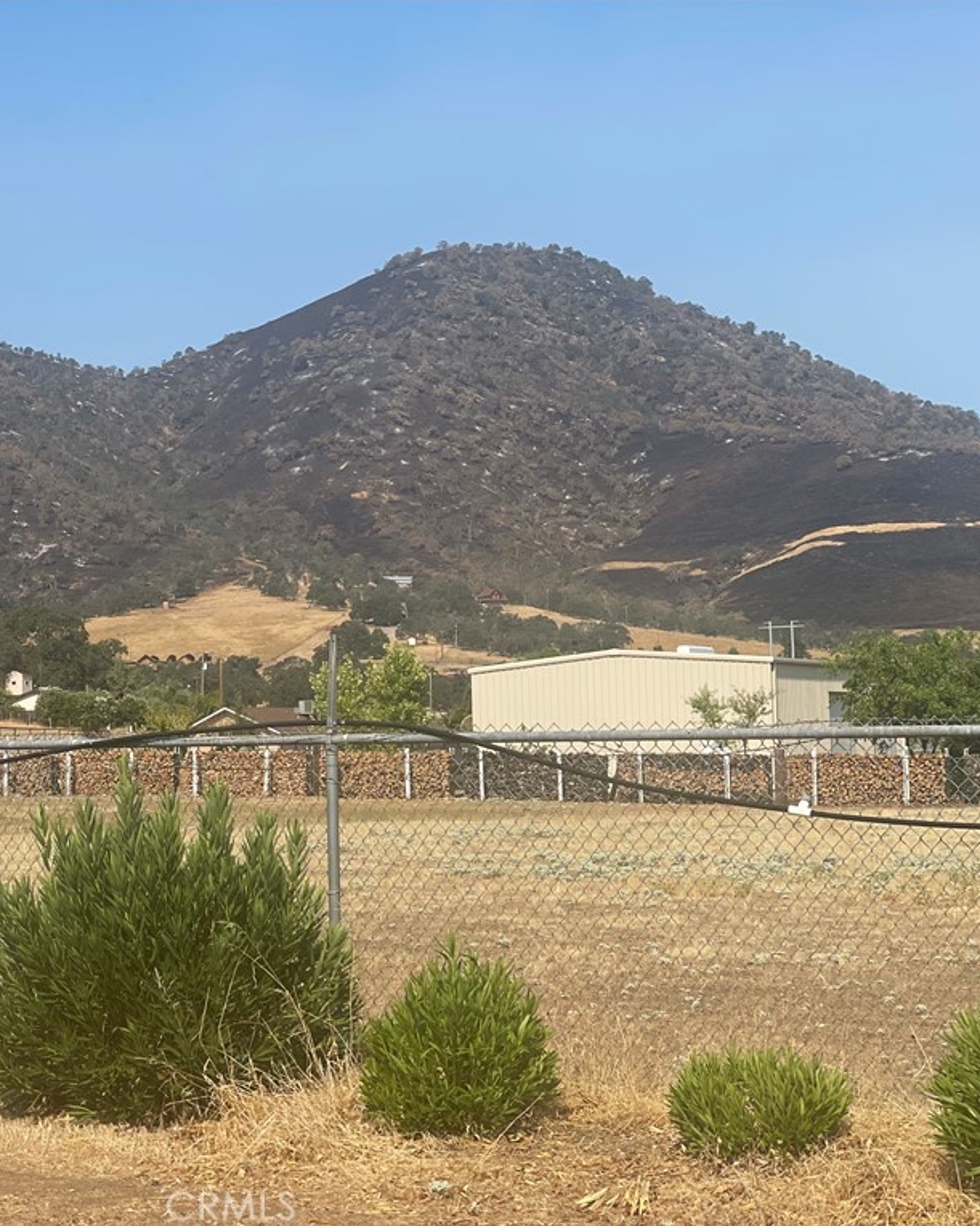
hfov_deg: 22.4
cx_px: 306
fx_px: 2466
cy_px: 613
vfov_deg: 27.9
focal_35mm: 68
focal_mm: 6
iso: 32
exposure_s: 1/2660
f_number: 2
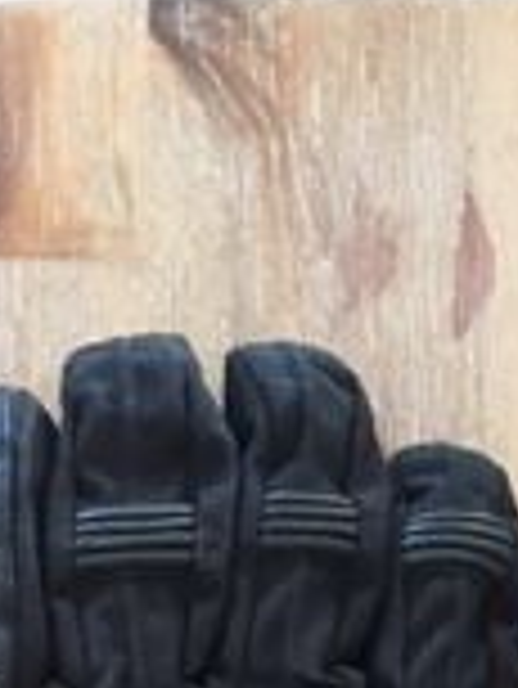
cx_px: -104
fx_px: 2411
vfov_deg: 14.5
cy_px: 1196
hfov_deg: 12.0
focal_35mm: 121
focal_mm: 4.15
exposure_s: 1/33
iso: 250
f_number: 2.2
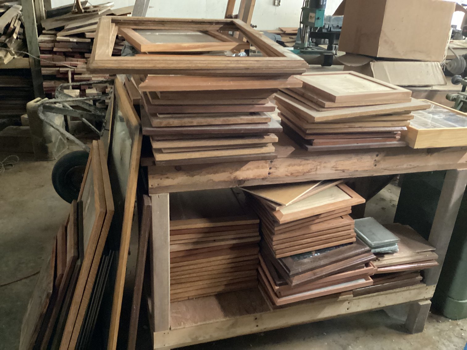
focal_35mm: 31
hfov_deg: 58.3
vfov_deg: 45.4
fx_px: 418
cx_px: 234
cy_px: 175
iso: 640
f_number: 2.4
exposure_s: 1/20
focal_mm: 3.3
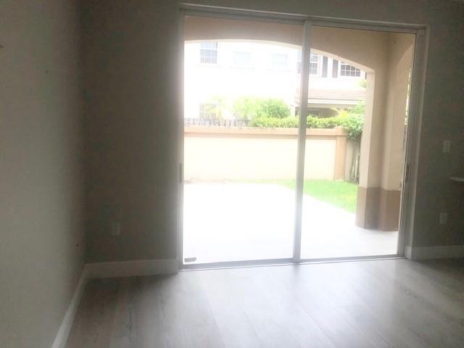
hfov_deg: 63.4
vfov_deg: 49.7
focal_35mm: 28
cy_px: 174
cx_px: 232
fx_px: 375
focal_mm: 4
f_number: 1.8
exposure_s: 1/540
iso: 20
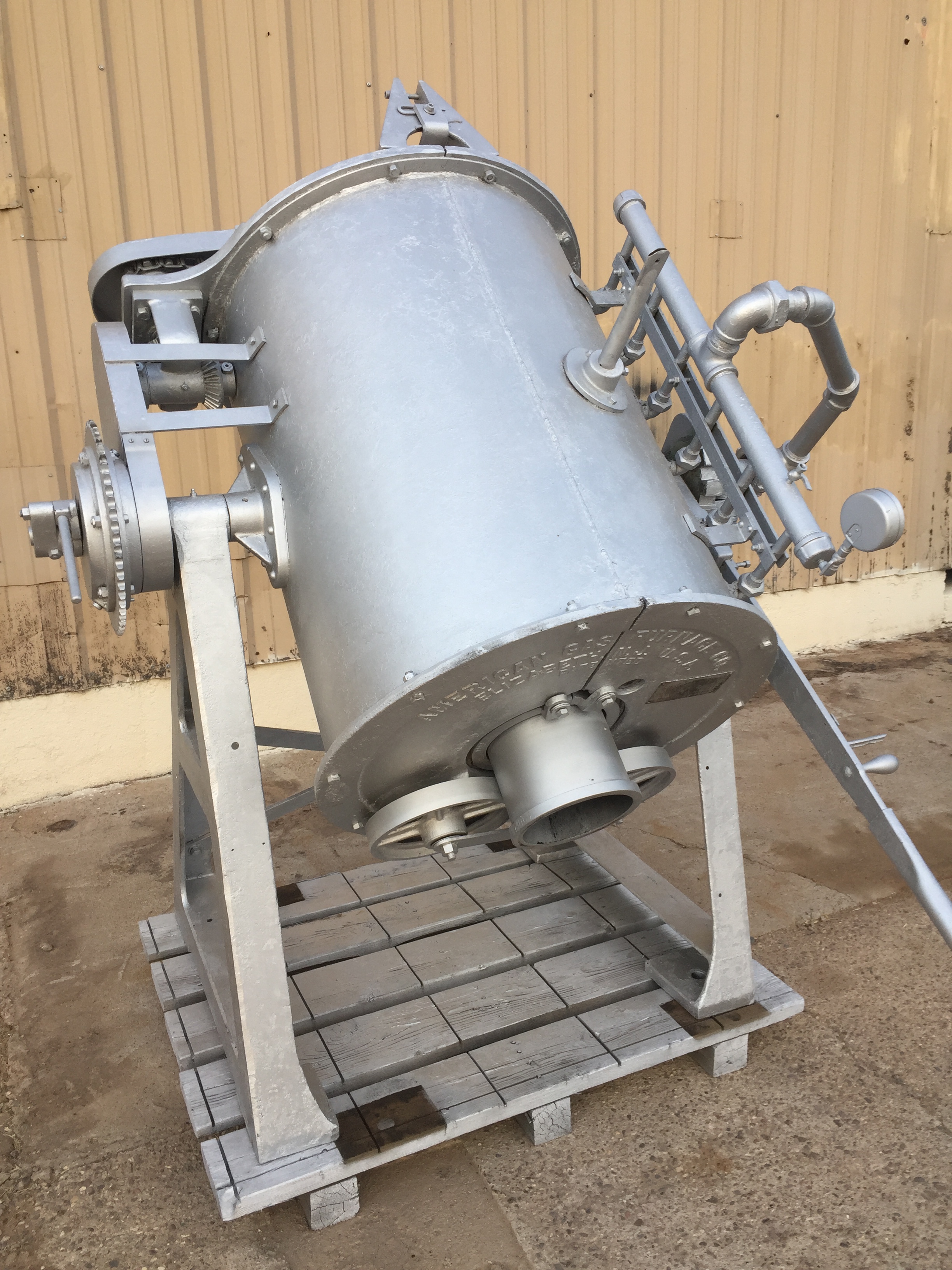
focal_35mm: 29
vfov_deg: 61.7
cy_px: 635
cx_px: 476
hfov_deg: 48.2
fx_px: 1063
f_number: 2.2
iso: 32
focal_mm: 4.15
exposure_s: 1/120
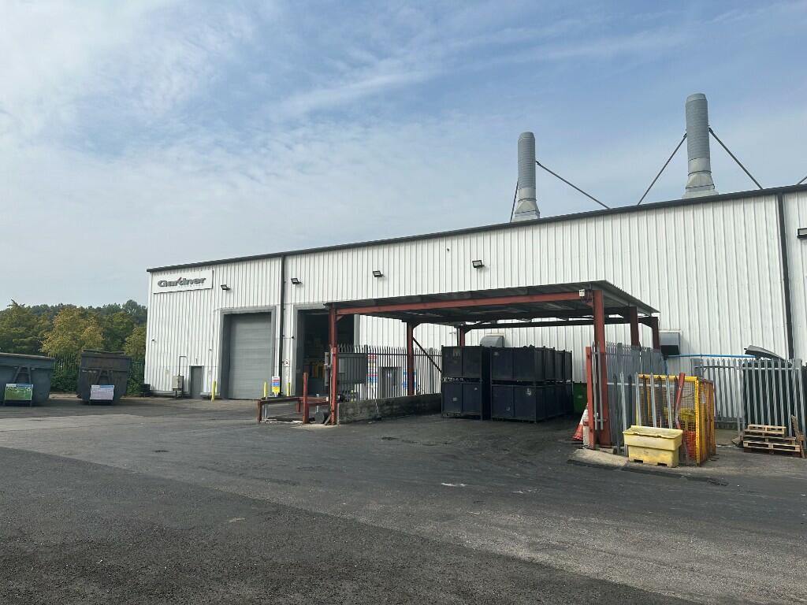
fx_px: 560
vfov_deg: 56.8
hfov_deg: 71.6
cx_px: 404
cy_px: 302
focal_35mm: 24
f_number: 1.78
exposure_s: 1/6623
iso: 80
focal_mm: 6.86
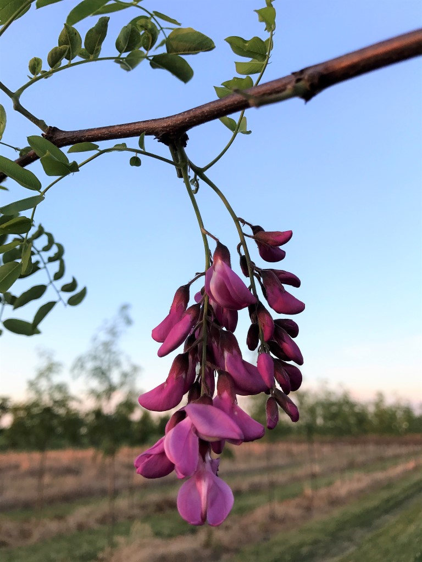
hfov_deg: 49.7
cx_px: 211
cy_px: 281
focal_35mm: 28
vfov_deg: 63.4
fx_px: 455
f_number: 1.8
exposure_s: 1/439
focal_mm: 3.99
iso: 20
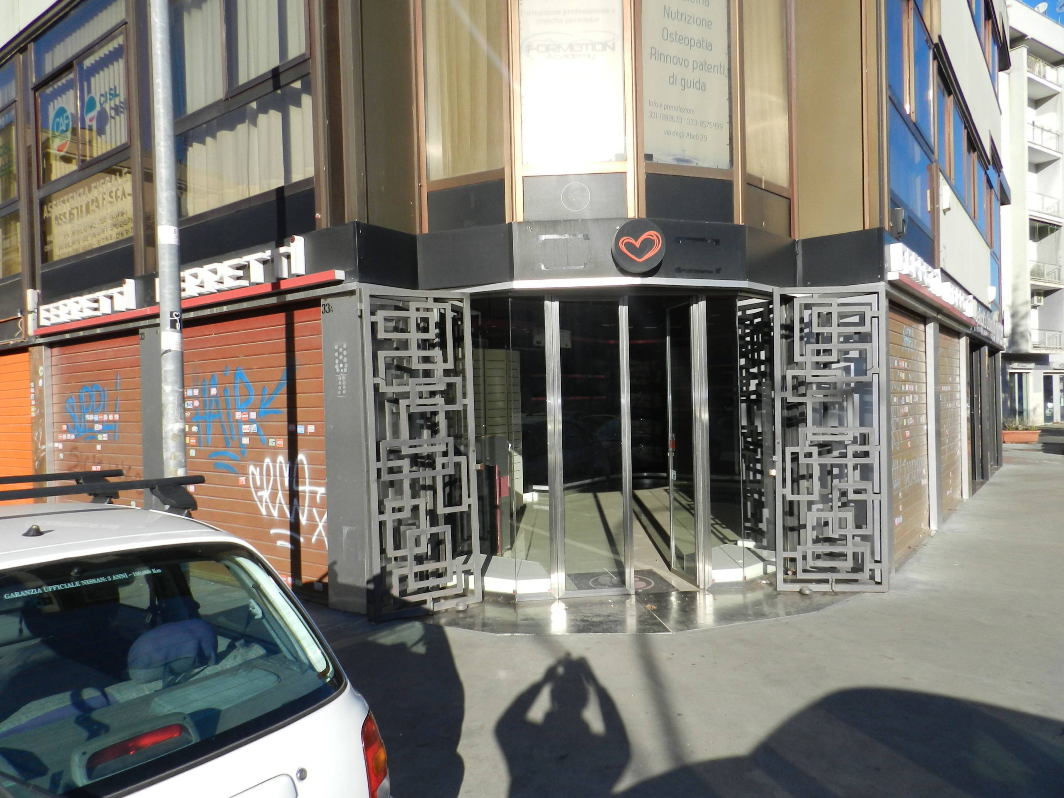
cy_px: 399
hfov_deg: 73.9
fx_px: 707
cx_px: 532
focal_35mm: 23
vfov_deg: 58.9
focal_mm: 4
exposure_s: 1/800
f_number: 4
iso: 160
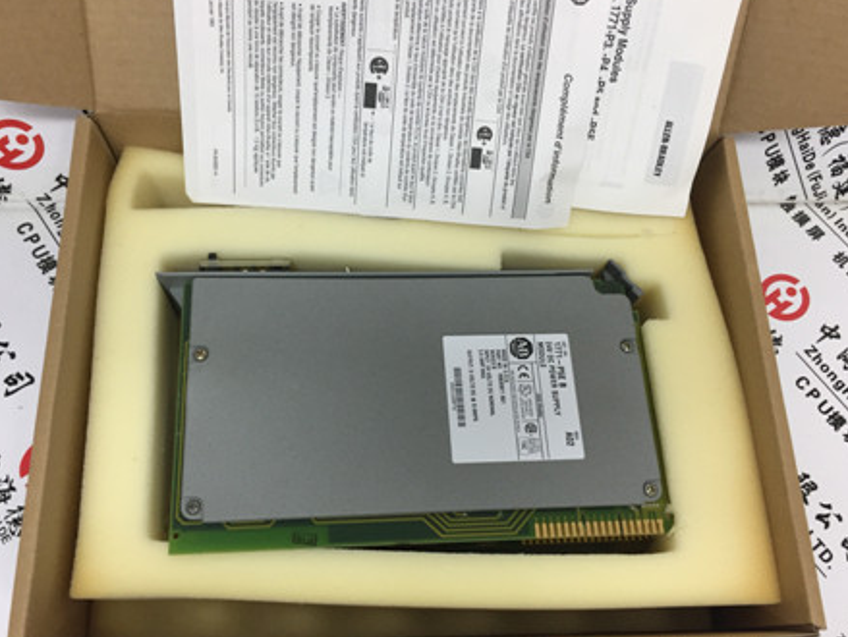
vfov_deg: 43.0
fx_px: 809
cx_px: 413
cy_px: 318
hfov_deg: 55.3
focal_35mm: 33
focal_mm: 4.15
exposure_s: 1/33
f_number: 2.2
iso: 125
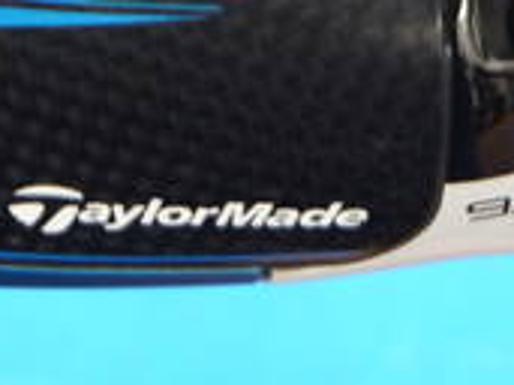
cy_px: -304
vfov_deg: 4.7
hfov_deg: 6.3
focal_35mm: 314
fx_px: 4659
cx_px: 12
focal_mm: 42
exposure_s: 1/40
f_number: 5.6
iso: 800
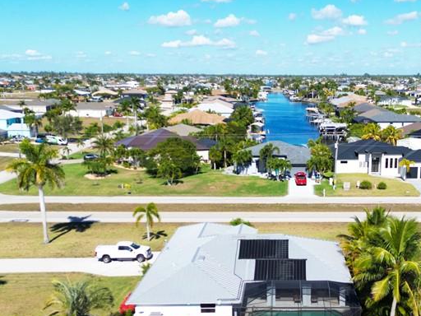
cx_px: 289
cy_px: 208
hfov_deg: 39.1
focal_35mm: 48
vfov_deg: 30.1
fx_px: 584
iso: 110
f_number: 1.7
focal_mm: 6.72
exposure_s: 1/3000
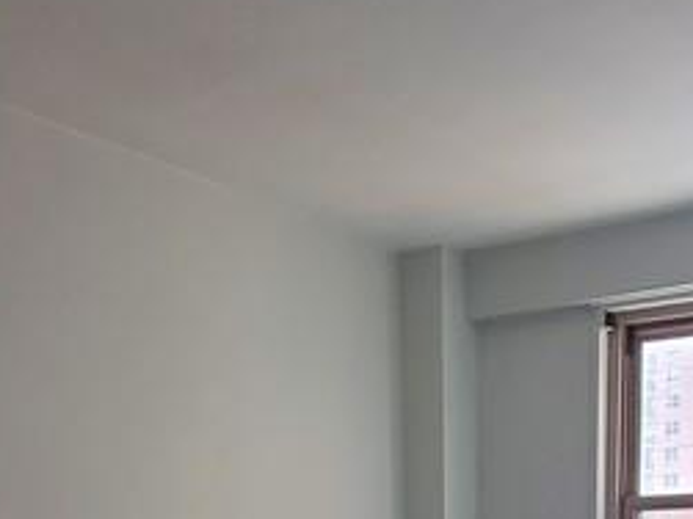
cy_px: 799
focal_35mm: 53
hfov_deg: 36.2
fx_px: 1061
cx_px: 363
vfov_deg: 22.2
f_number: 2.2
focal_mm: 2.2
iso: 250
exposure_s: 1/60.2
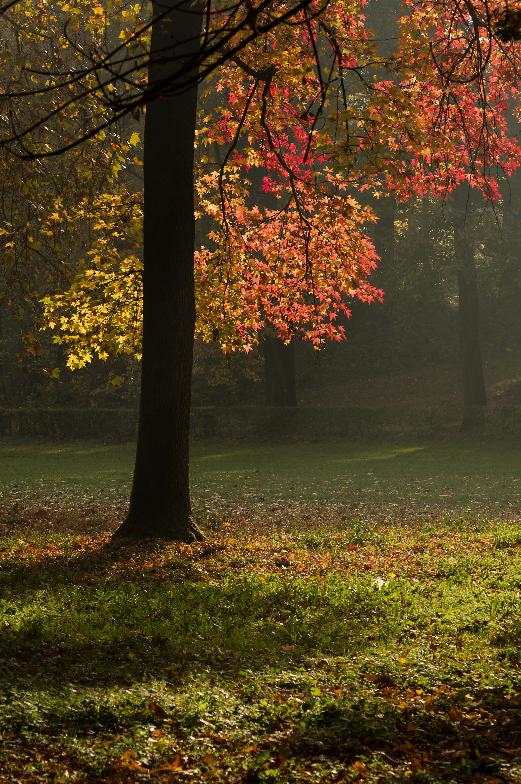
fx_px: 2937
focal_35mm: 135
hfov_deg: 10.1
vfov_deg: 15.2
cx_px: 260
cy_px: 392
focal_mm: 90
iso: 100
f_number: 8
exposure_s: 1/100
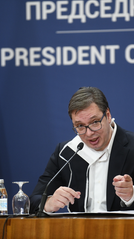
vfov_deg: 6.9
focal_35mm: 315
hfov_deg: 3.9
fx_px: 1989
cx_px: 94
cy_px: 119
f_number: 2.8
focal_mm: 200
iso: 1250
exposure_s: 1/250
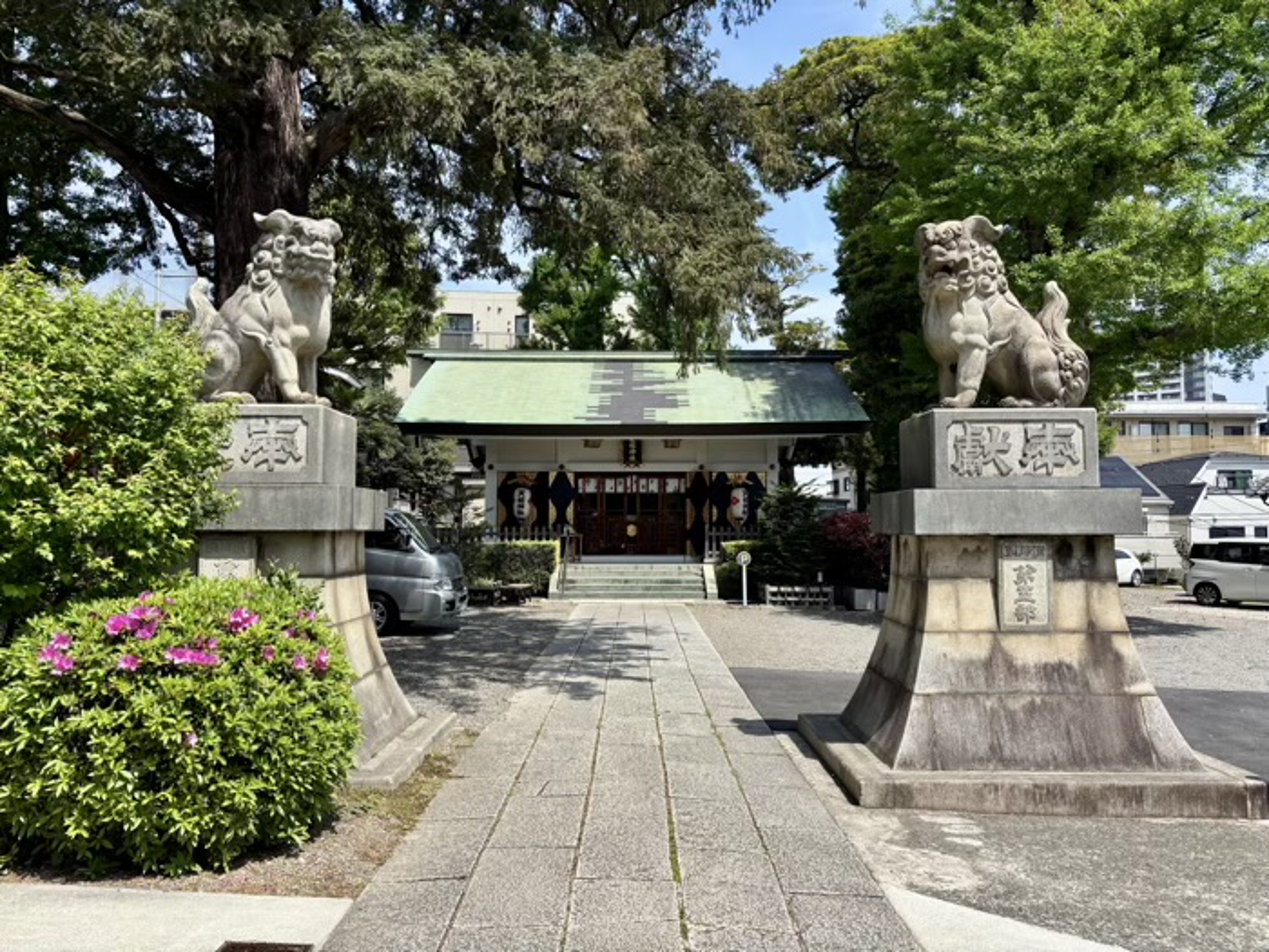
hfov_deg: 67.3
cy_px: 476
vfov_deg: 53.1
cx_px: 634
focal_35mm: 26
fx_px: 953
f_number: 1.6
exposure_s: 1/2288
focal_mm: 5.96
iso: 50
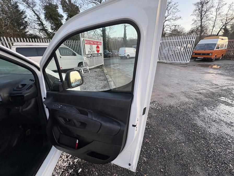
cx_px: 117
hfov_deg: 102.1
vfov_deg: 85.7
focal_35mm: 14
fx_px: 95
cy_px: 88
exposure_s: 1/99
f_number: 2.2
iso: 100
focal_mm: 2.22
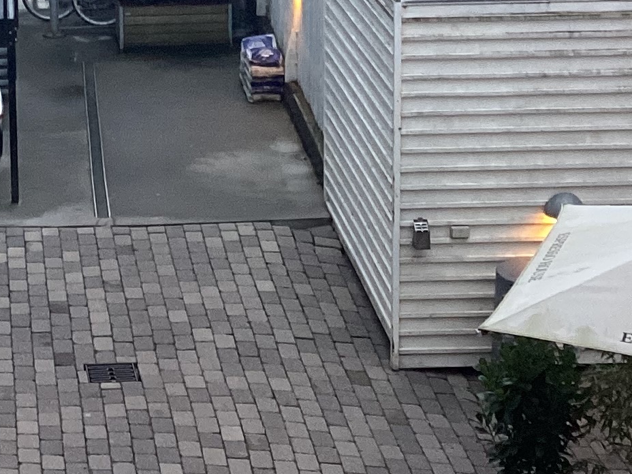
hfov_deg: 17.8
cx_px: 88
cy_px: -181
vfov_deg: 13.0
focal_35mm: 109
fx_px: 1990
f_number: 2.4
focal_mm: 3.3
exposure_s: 1/50
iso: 125
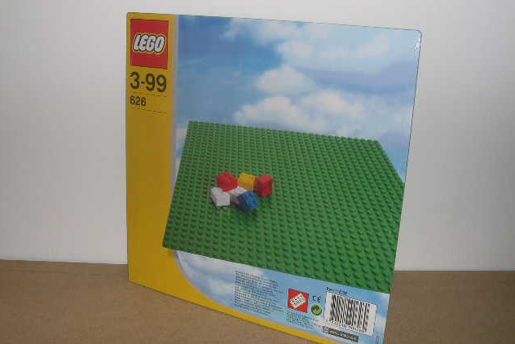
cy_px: 169
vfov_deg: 33.4
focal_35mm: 40
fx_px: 572
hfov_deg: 48.4
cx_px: 258
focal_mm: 8
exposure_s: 1/30
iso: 100
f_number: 7.6
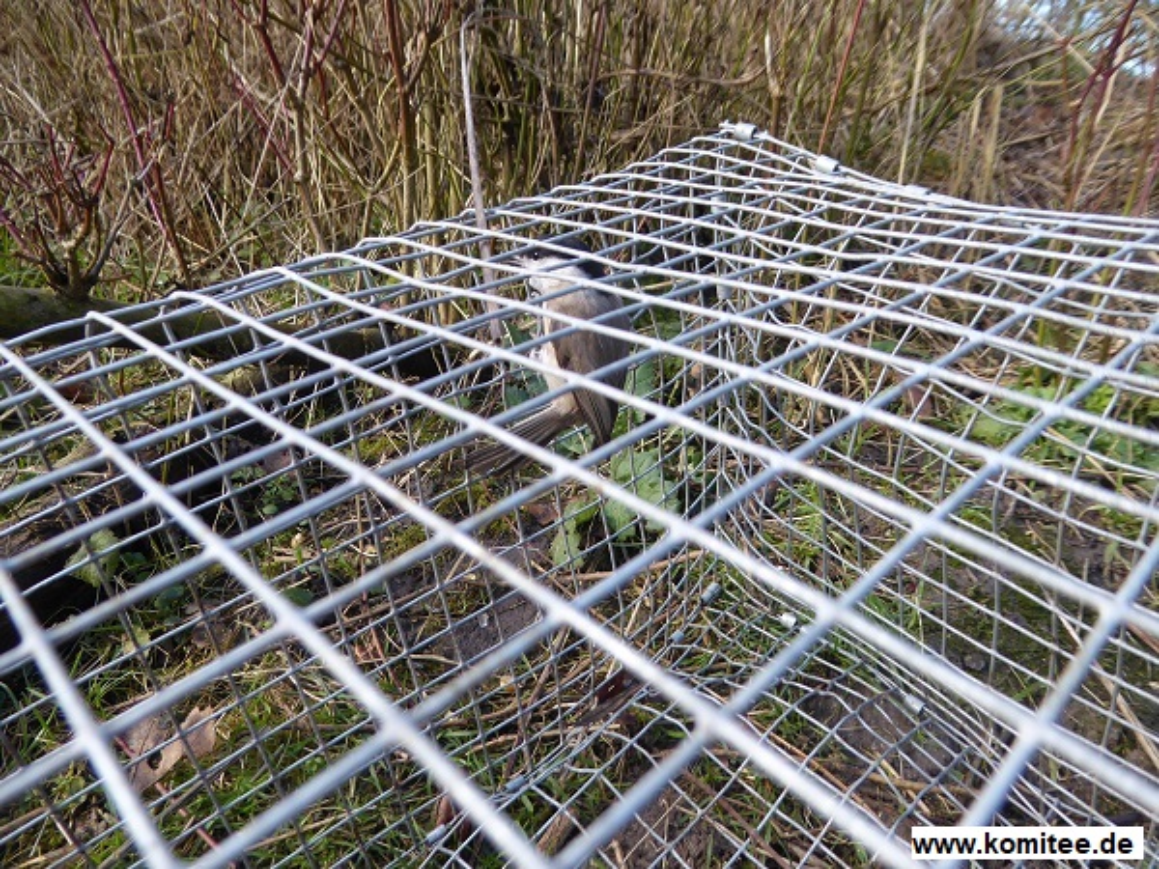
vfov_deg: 56.8
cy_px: 434
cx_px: 580
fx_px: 804
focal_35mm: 24
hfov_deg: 71.6
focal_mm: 4.3
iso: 80
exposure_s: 1/125
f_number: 3.3
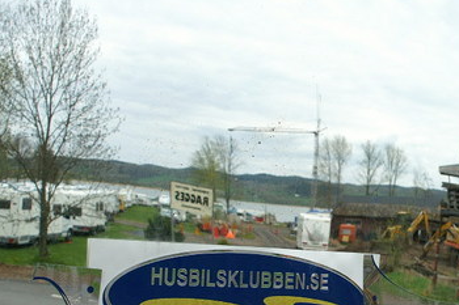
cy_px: 234
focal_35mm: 72
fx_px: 918
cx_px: 367
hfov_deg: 27.5
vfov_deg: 18.8
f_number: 8
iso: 100
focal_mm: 24
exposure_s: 1/200
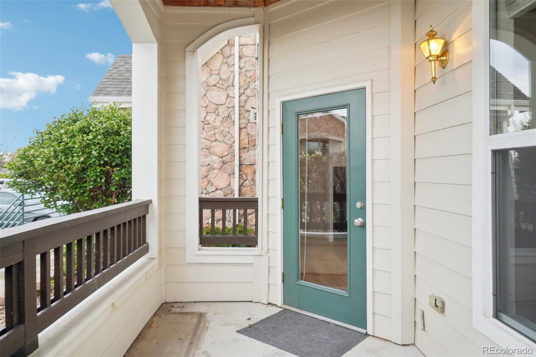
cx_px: 268
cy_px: 178
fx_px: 357
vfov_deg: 53.1
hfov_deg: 73.8
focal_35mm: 24
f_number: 8
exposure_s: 1/60
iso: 400
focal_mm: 16
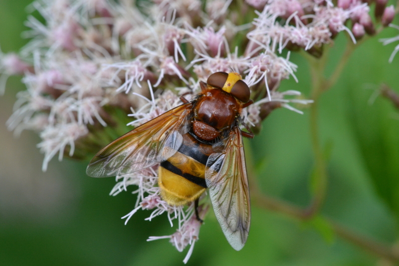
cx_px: 200
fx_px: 1413
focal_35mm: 128
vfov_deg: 10.7
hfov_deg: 16.1
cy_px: 133
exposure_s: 1/125
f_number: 14
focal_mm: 85
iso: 1600
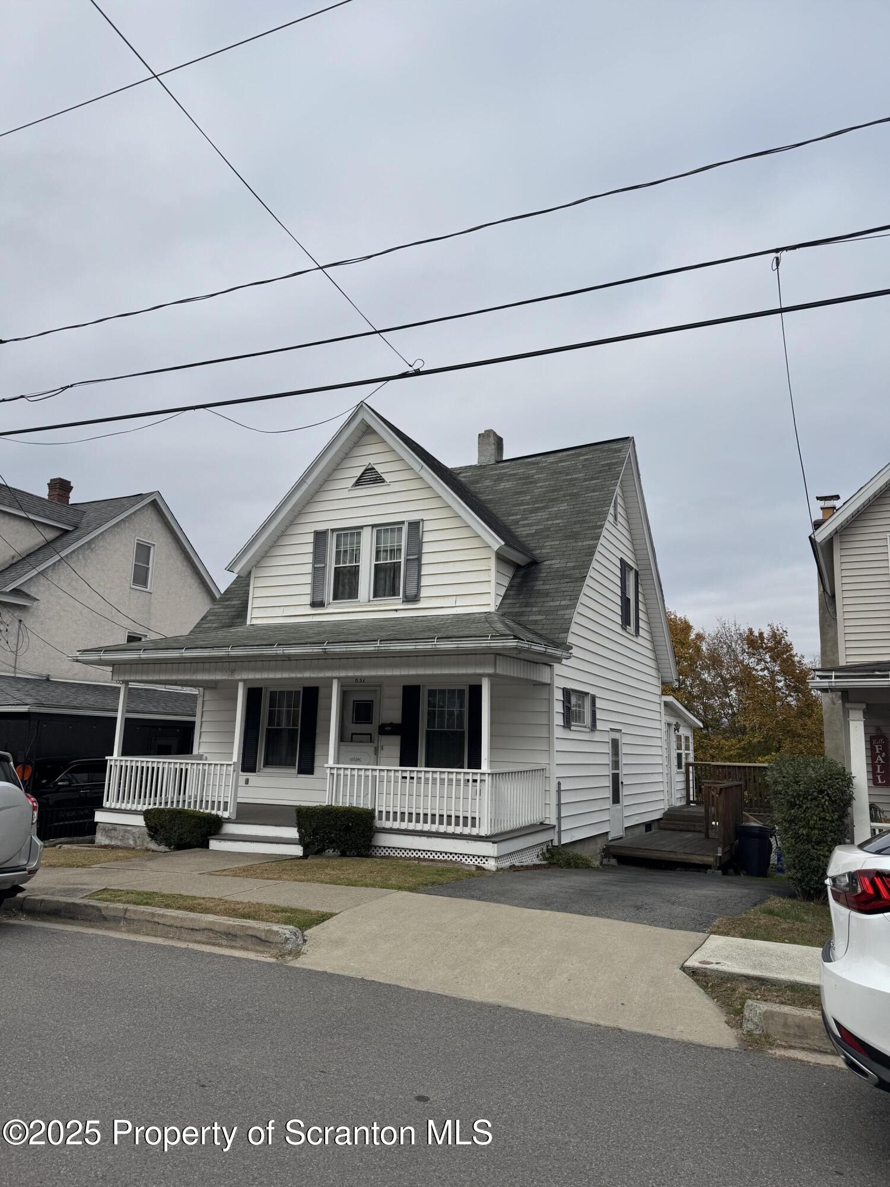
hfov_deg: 56.8
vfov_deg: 71.6
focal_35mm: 24
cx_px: 445
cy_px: 594
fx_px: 823
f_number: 1.78
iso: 80
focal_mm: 6.76
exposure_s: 1/4950
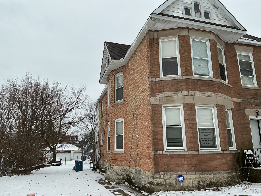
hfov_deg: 61.7
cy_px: 98
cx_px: 130
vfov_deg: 48.2
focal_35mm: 29
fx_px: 219
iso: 25
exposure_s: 1/898
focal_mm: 3
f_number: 1.8
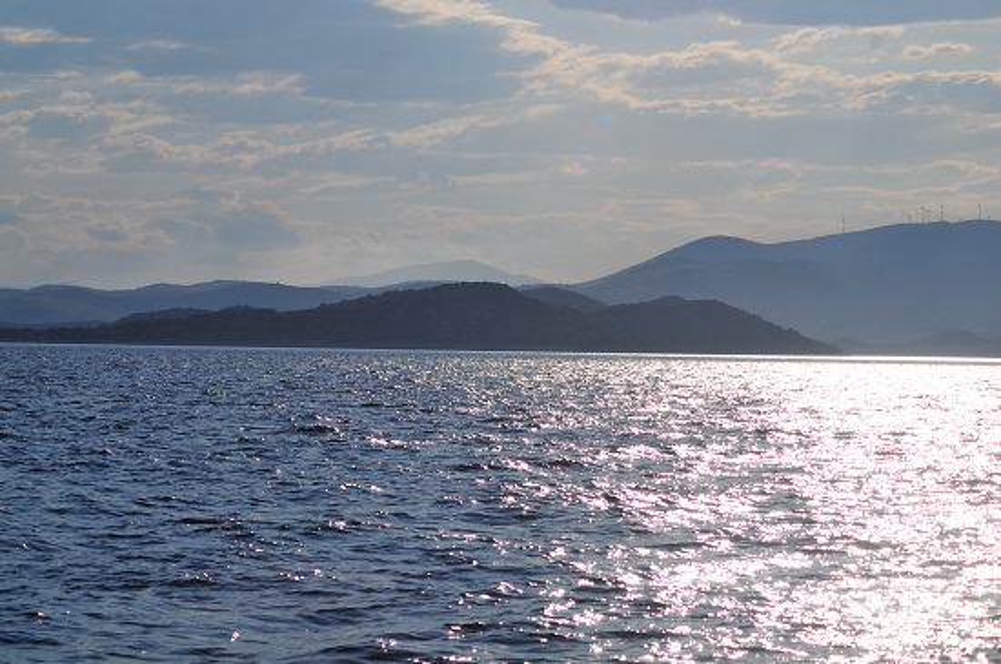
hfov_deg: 17.1
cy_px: 332
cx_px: 500
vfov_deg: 11.4
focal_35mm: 120
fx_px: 3332
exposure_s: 1/2500
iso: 200
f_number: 8
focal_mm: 80
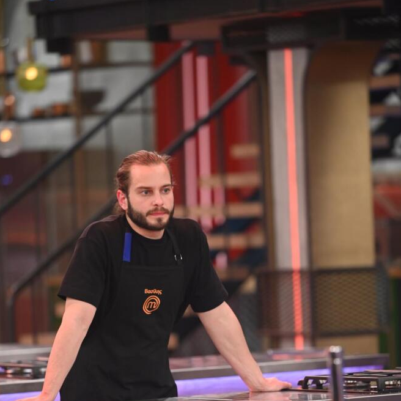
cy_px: 301
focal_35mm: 257
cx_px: 200
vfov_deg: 6.8
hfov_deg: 6.8
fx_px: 3368
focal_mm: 200
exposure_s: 1/200
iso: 3200
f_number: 3.2
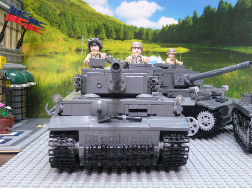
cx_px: 128
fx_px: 407
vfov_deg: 26.1
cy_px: 95
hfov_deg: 34.4
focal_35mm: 56
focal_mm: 9.1
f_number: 3.5
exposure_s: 1/8
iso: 200
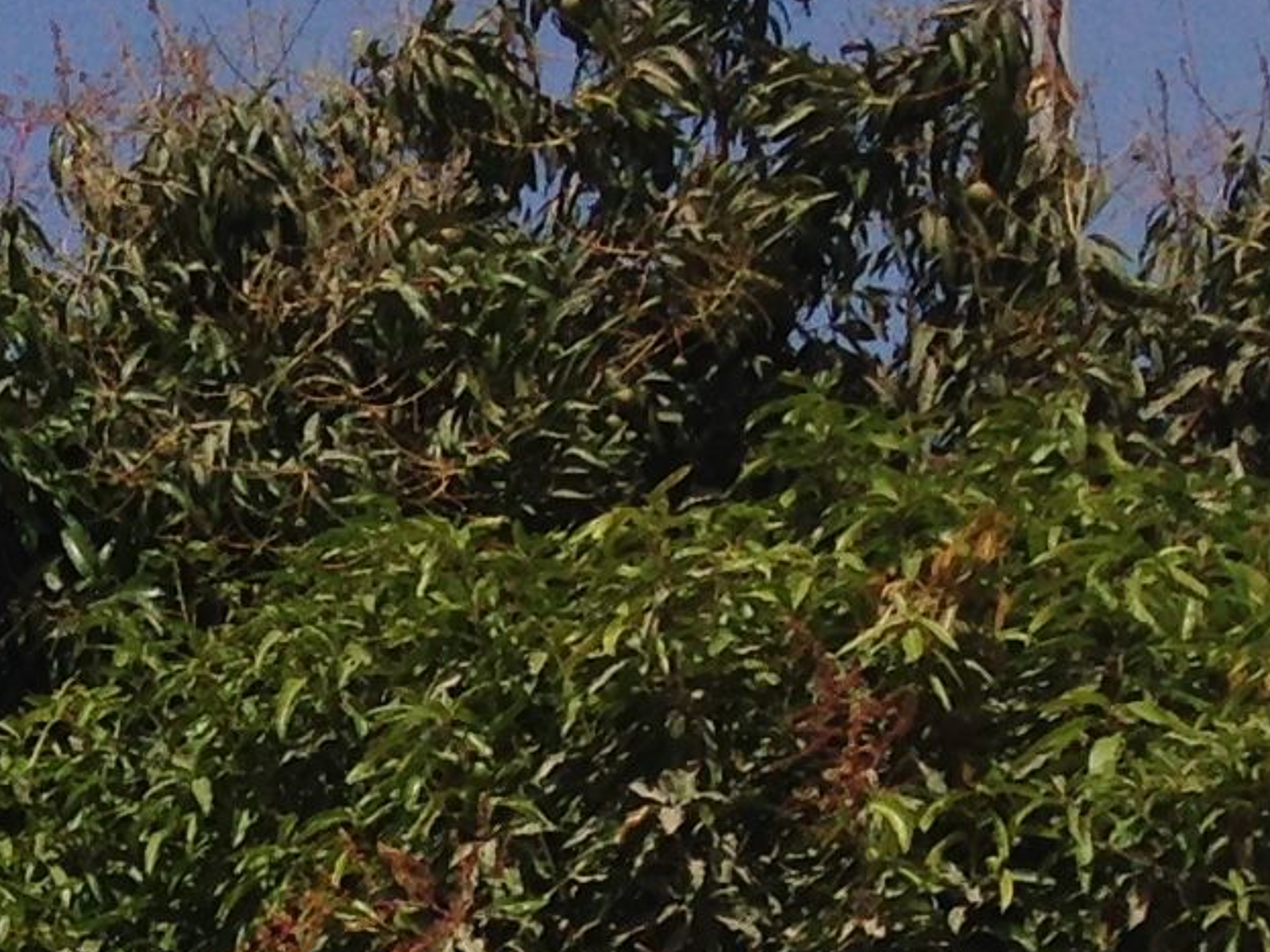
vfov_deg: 7.9
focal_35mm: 173
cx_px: -1352
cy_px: 2302
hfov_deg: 10.4
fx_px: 6346
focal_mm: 4.12
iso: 50
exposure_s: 1/3390
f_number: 2.4
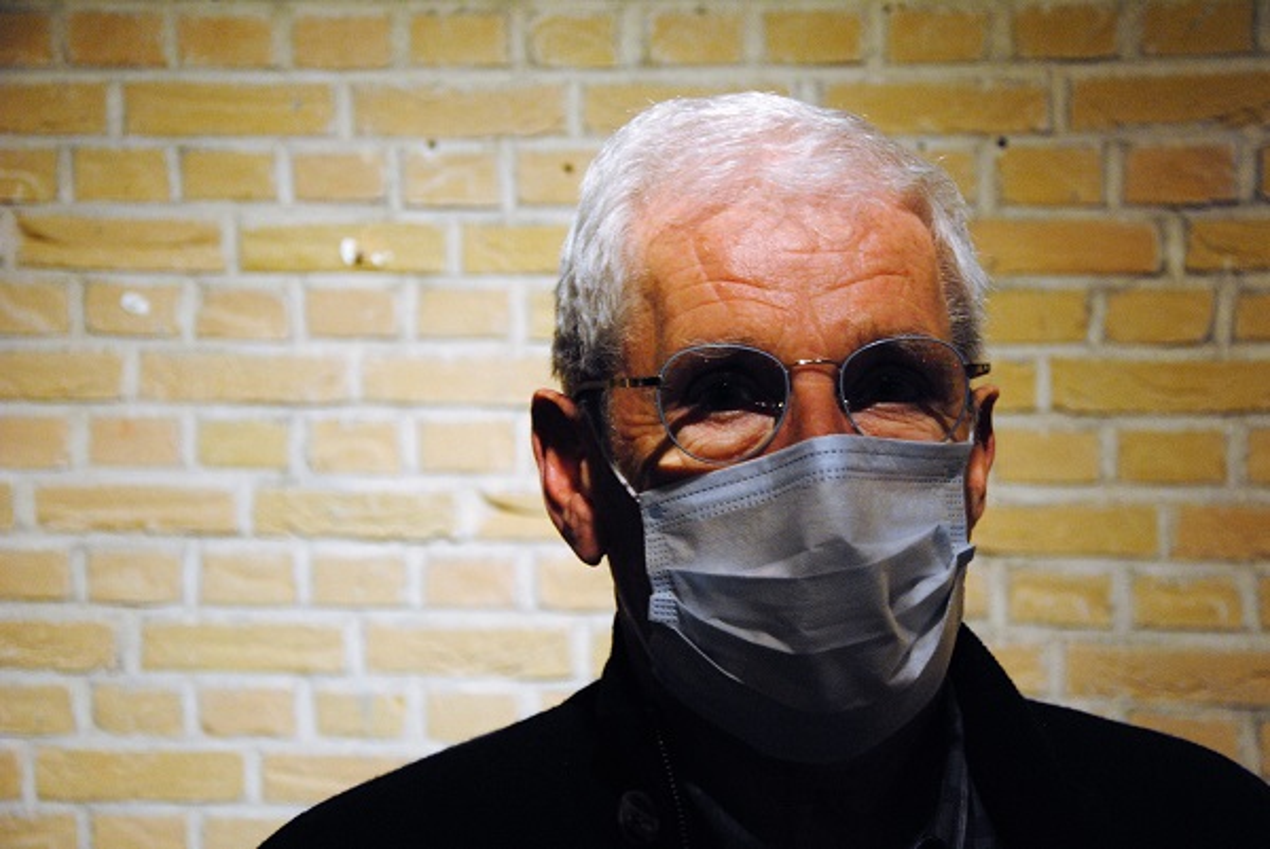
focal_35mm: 78
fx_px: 2754
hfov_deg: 26.0
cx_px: 635
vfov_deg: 17.5
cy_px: 424
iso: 1000
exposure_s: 1/30
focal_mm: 52
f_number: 5
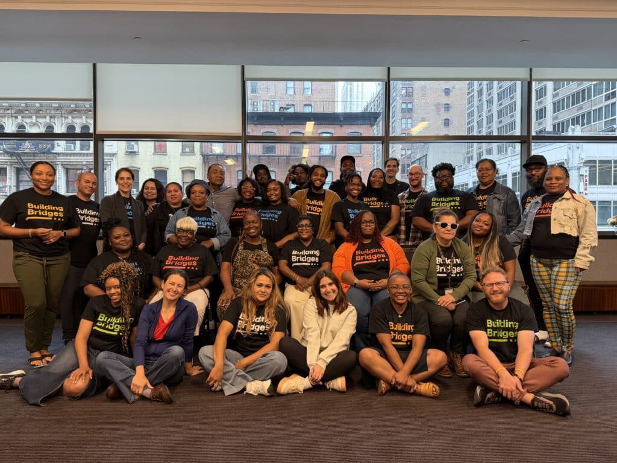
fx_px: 428
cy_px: 232
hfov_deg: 71.6
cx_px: 308
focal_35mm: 24
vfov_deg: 56.8
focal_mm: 6.76
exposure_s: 1/60
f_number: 1.78
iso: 250
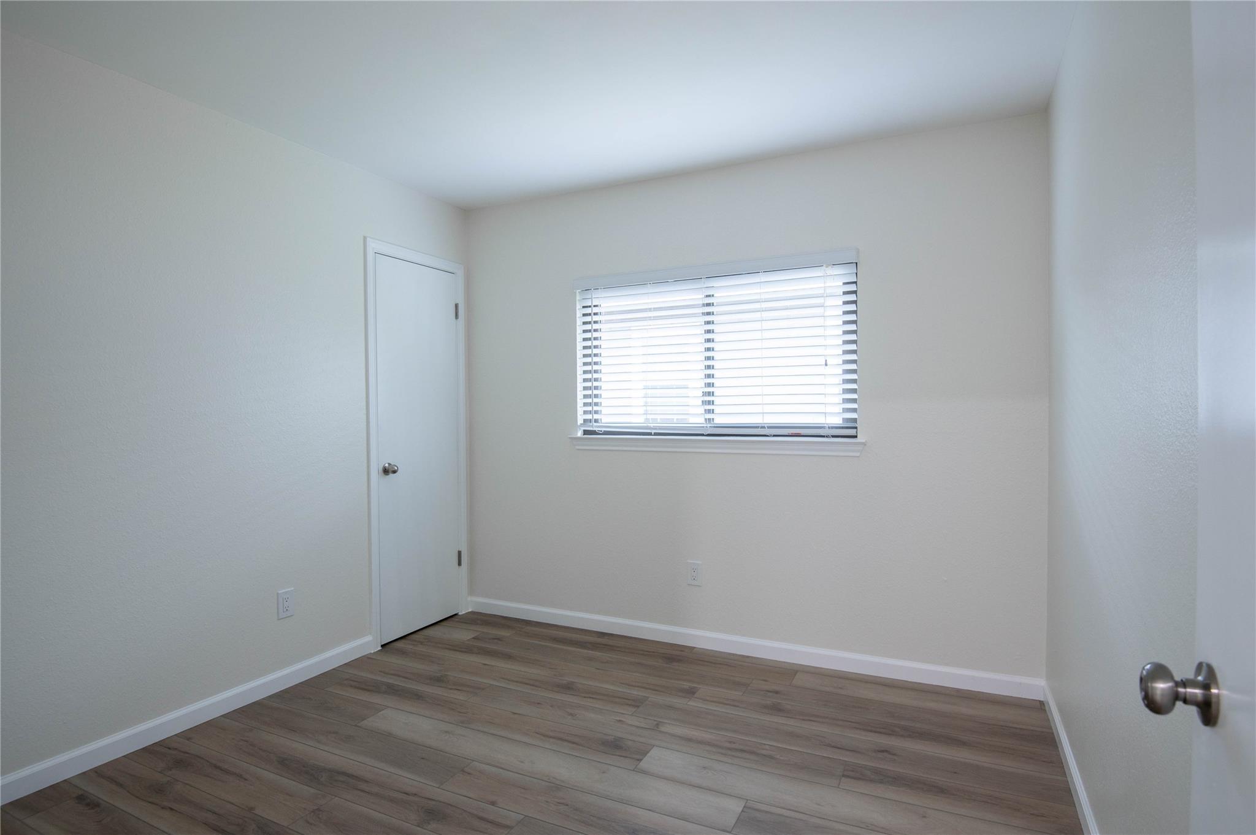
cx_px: 628
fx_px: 662
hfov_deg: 87.0
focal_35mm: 19
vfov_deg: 64.5
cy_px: 418
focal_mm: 19
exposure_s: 1/13
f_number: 6.3
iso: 250
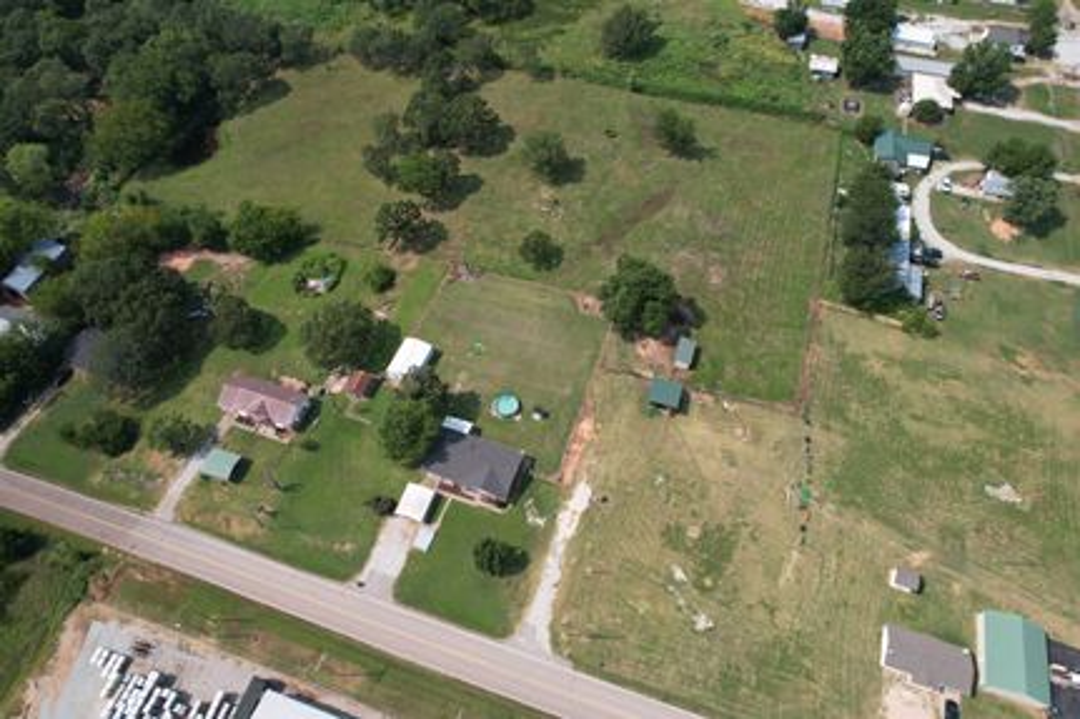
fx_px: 660
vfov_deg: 57.2
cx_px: 540
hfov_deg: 78.6
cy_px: 360
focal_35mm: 22
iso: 100
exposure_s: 1/1600
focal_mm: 8.38
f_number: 2.8
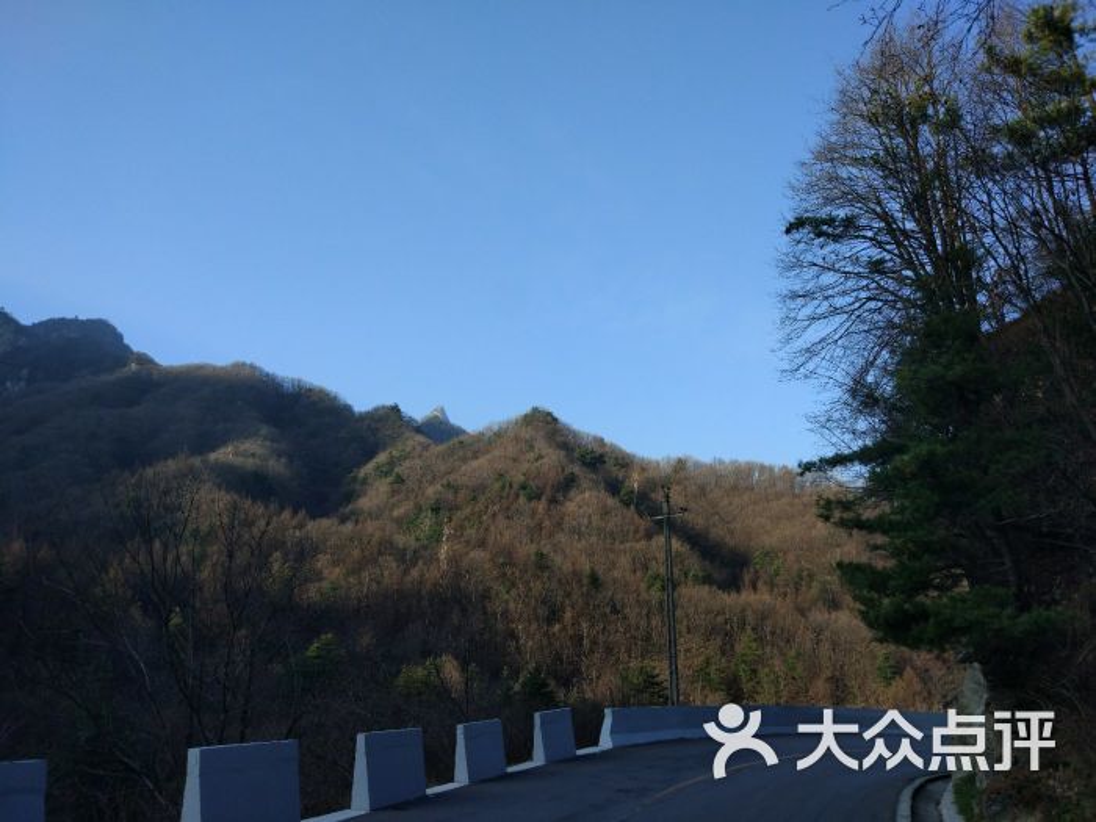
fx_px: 887
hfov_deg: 63.4
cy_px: 411
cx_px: 548
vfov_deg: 49.7
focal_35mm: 28
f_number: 2
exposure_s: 1/556
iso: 100
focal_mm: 4.26
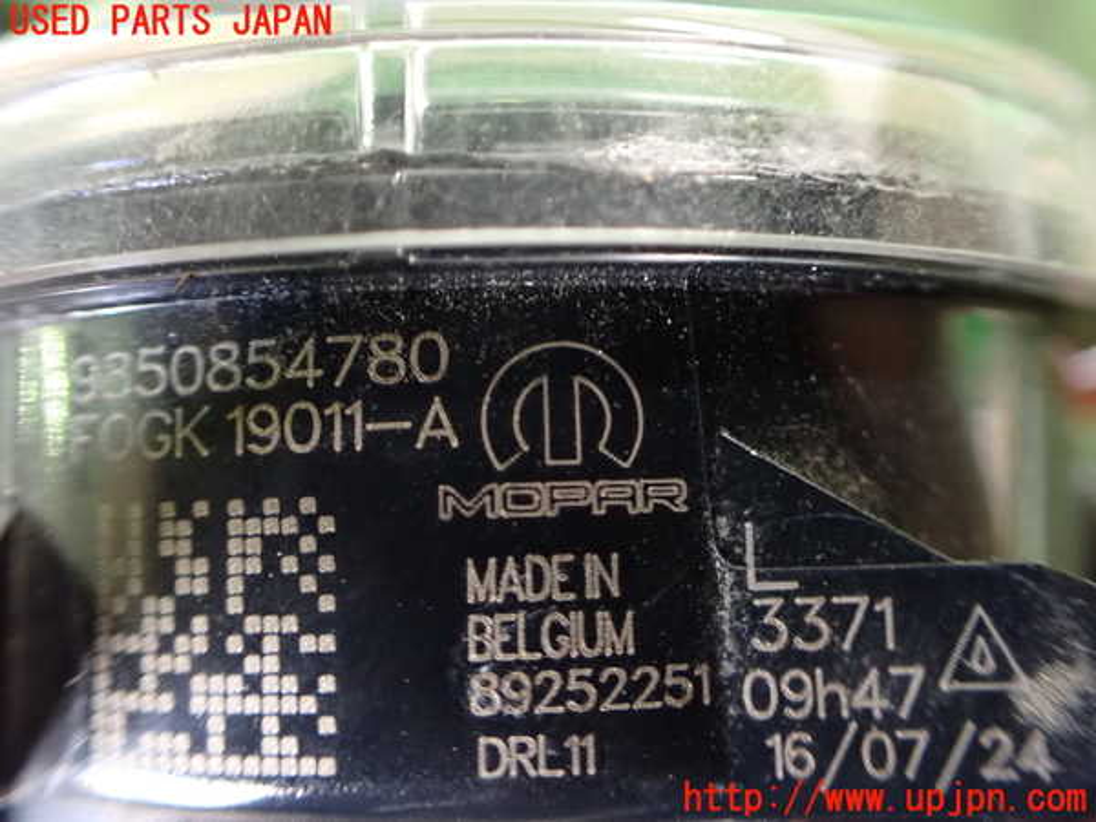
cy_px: 411
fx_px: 950
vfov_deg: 46.8
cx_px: 548
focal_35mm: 30
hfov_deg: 60.0
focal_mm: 5.4
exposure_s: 1/30
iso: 1250
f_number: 2.3
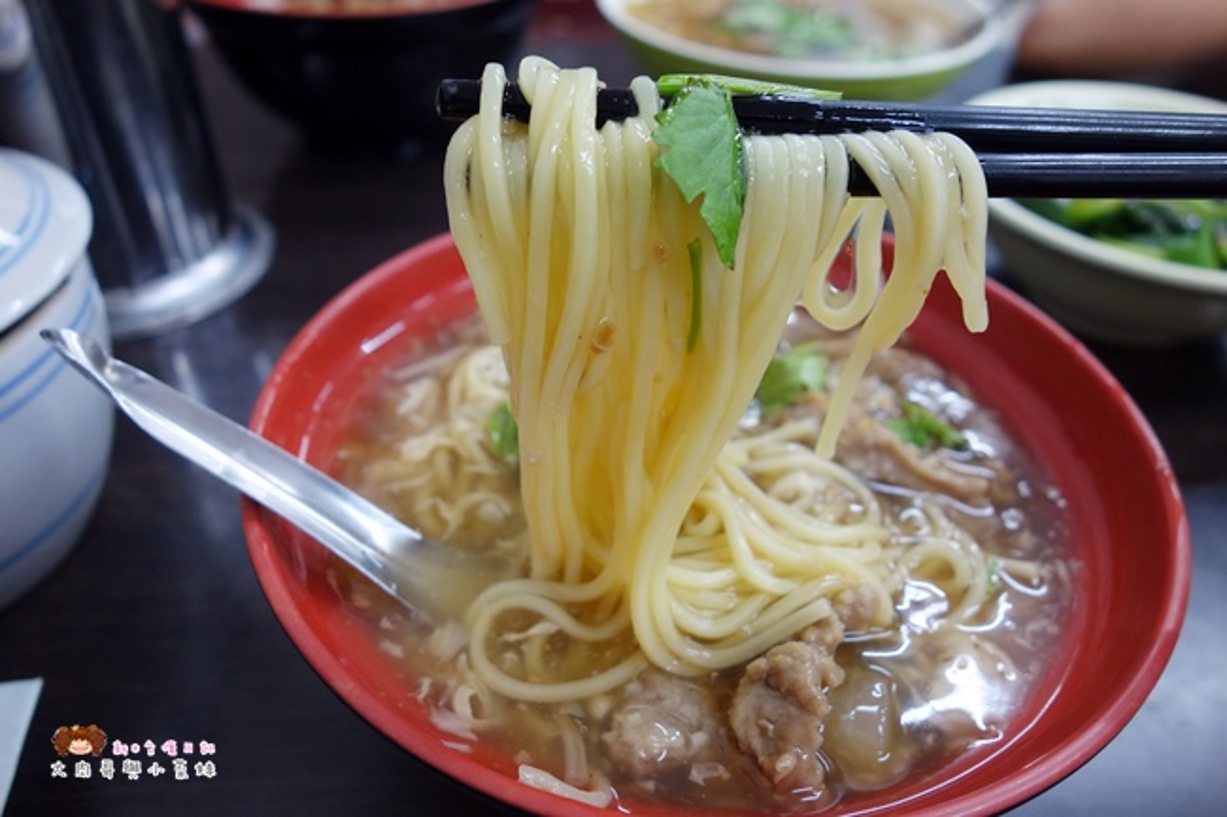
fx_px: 954
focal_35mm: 28
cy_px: 408
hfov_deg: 65.5
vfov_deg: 46.4
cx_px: 614
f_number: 3.2
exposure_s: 1/30
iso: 320
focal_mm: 10.4
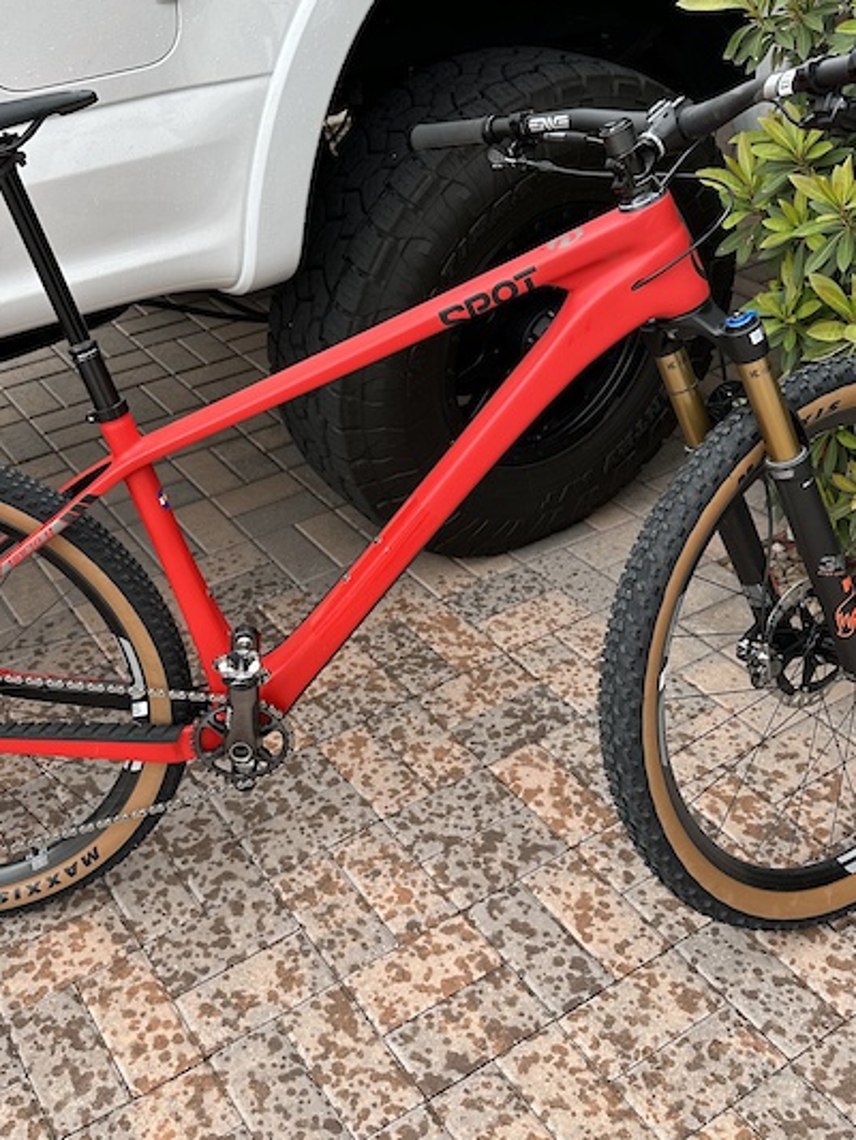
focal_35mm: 36
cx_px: 319
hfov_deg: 39.4
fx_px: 1186
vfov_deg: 51.3
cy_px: 554
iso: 80
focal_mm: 6.86
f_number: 1.78
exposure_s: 1/379
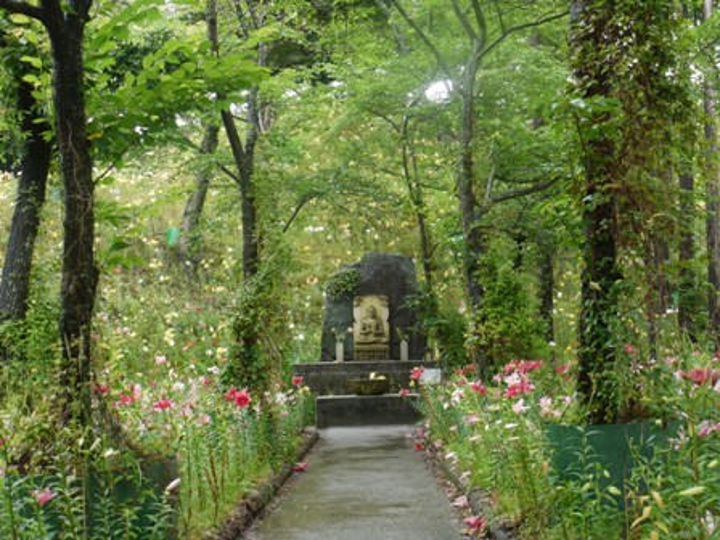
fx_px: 957
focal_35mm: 46
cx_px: 360
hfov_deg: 41.2
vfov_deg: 31.5
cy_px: 270
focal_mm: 23
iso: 100
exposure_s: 1/40
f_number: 4.7
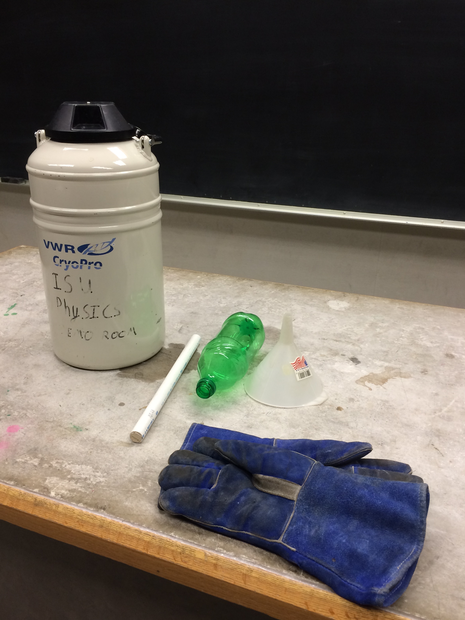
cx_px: 230
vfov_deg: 58.3
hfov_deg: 45.4
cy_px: 319
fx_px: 555
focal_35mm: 31
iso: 40
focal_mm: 4.12
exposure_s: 1/40
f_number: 2.2
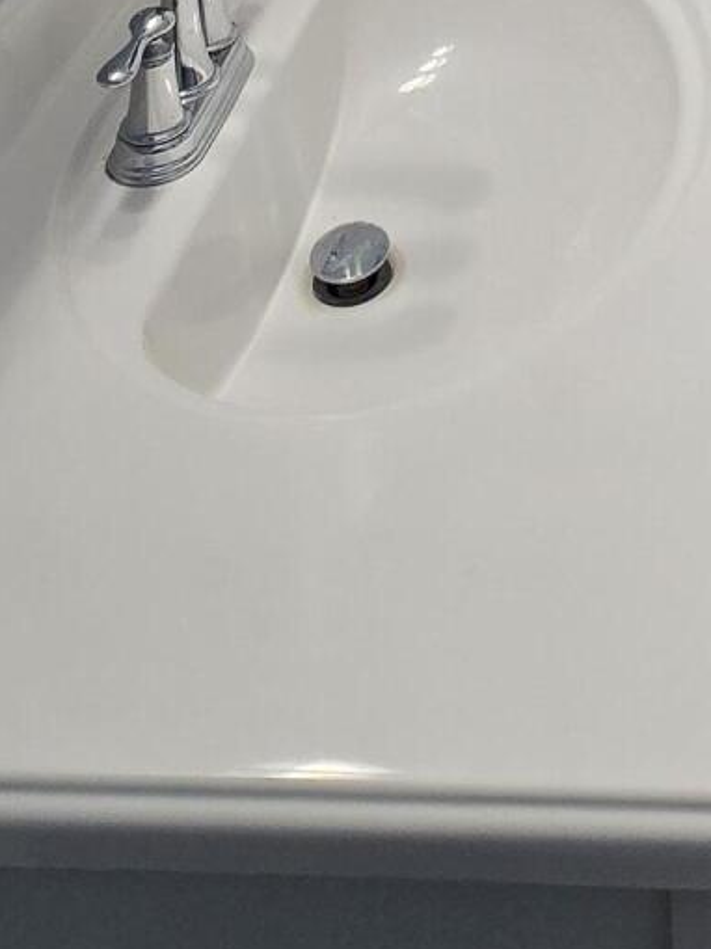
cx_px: 737
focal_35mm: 51
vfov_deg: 24.4
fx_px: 1398
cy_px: -618
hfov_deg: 26.7
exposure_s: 1/60
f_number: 2.2
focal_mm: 2.2
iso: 125
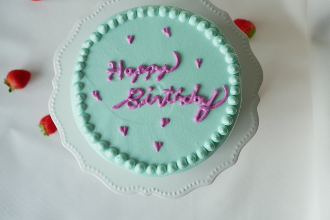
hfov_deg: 37.5
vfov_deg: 25.5
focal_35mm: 53
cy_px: 96
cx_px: 165
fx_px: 486
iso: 200
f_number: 3.5
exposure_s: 1/125
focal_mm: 25
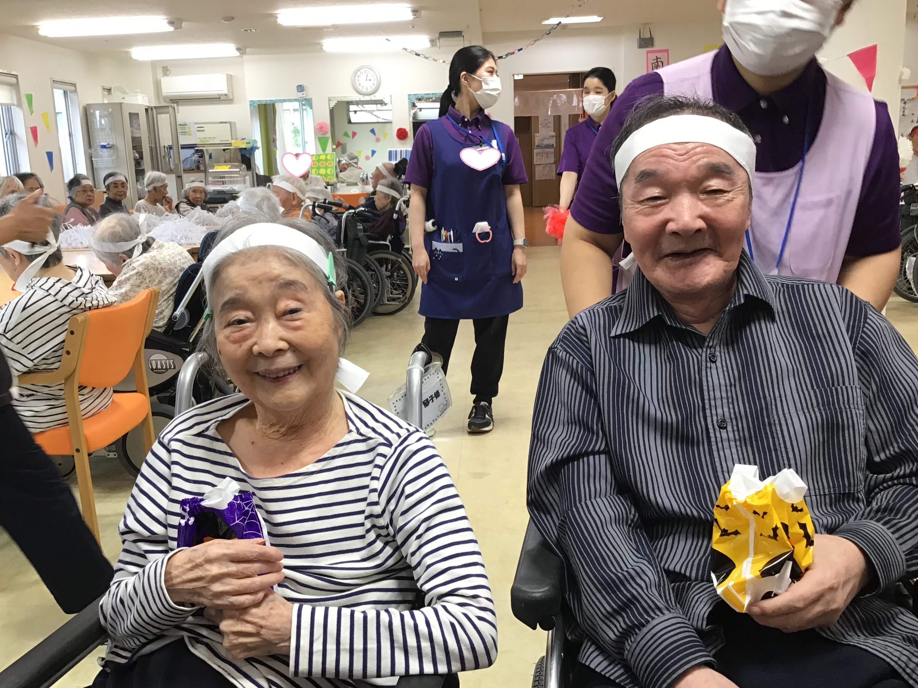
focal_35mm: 33
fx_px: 875
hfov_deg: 55.3
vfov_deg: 43.0
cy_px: 347
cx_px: 434
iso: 50
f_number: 2.4
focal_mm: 3.3
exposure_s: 1/30
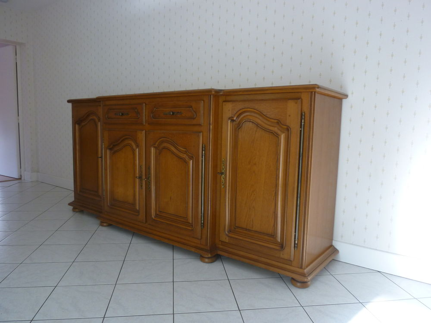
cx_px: 216
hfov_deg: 69.4
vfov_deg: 54.9
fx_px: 311
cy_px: 162
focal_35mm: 25
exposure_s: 1/30
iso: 160
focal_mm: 4.5
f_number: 3.3
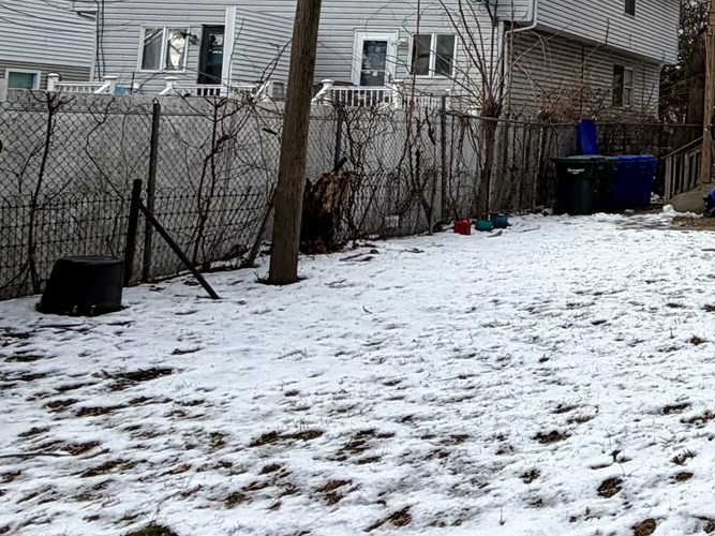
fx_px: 888
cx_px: 969
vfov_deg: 32.1
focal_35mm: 43
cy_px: 63
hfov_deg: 31.5
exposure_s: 1/770
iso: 32
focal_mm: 2.22
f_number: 2.2
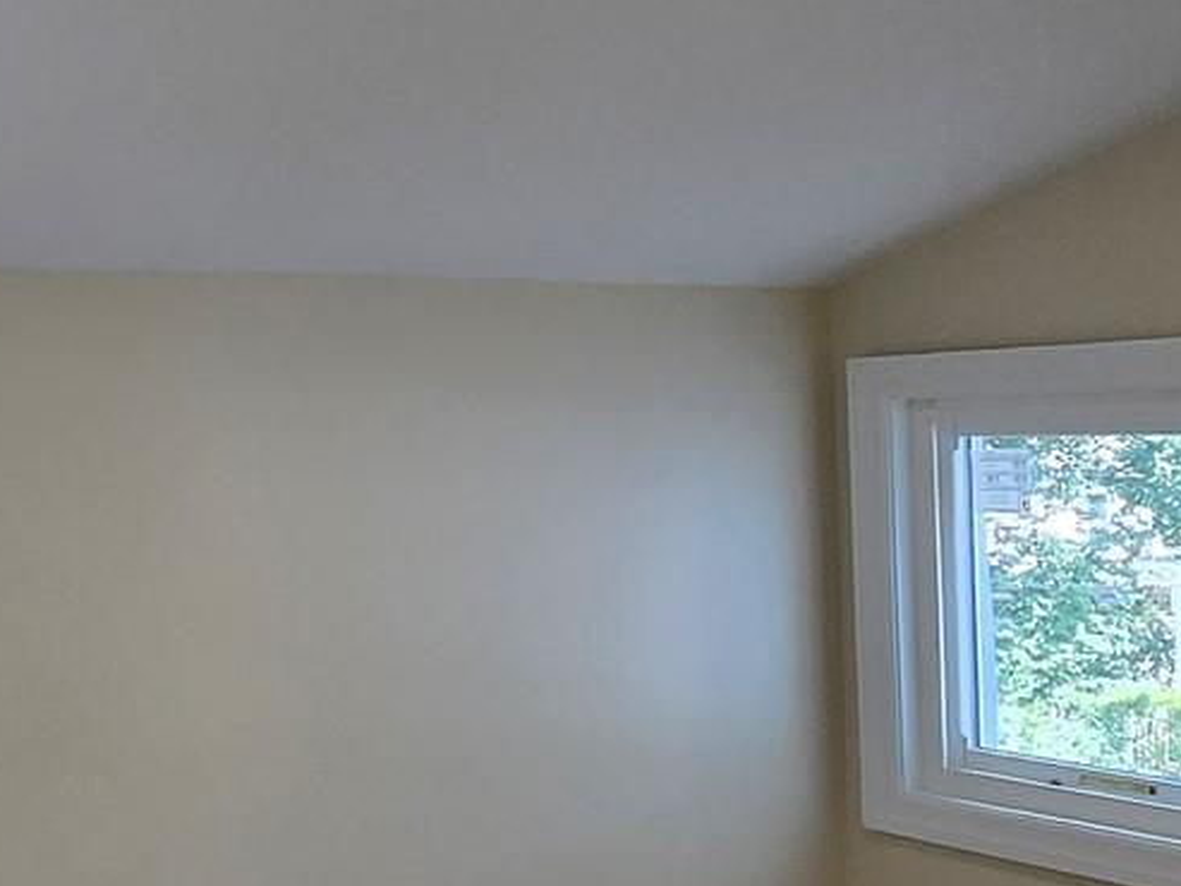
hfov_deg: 31.6
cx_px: -113
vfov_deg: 27.0
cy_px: 450
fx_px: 1843
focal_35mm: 54
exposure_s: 1/60
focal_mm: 1.7
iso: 50
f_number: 2.2
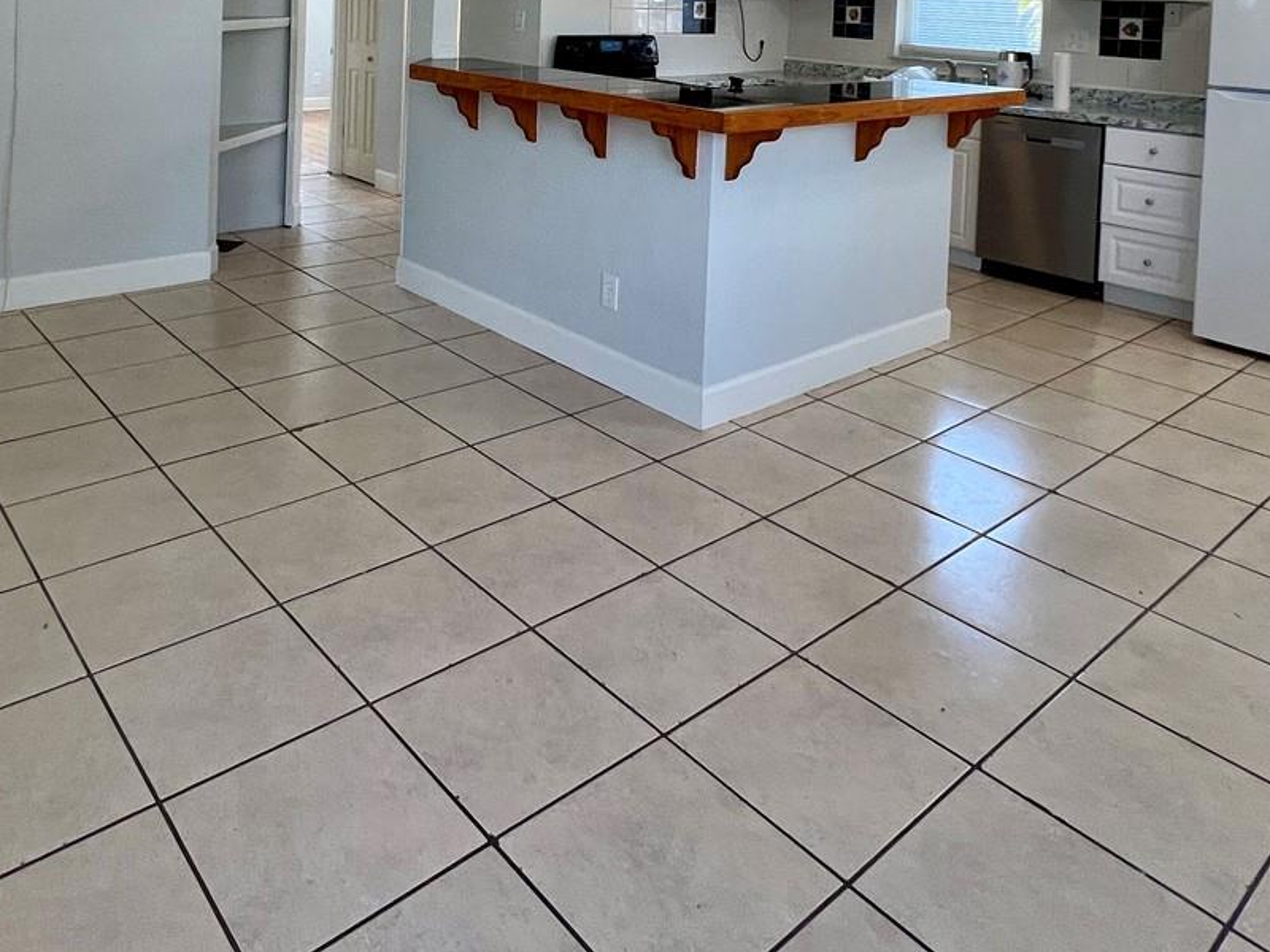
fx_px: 954
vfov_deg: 45.8
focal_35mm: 26
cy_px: 27
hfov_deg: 67.0
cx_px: 546
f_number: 1.8
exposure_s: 1/100
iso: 100
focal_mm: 1.57
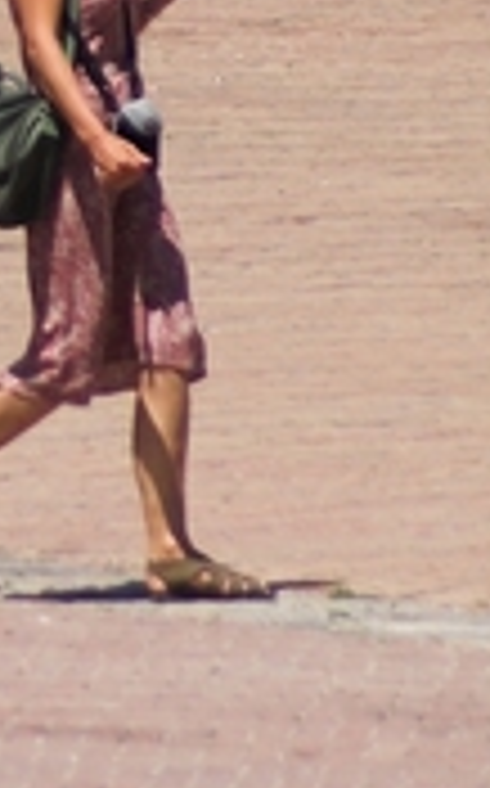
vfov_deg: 1.4
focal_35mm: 1529
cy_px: -18
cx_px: -445
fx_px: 32750
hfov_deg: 0.9
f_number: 6.3
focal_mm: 250
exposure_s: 1/2500
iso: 200
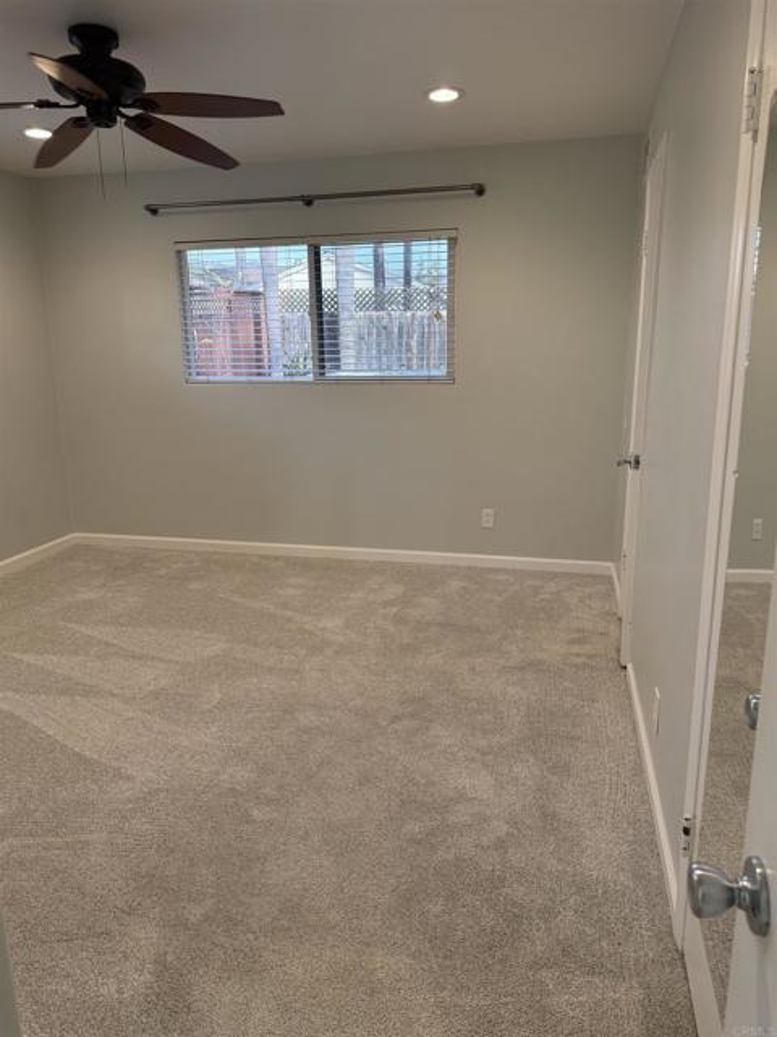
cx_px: 388
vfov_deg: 71.6
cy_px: 518
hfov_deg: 56.8
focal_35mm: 24
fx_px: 718
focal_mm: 6.76
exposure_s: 1/120
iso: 200
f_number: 1.78
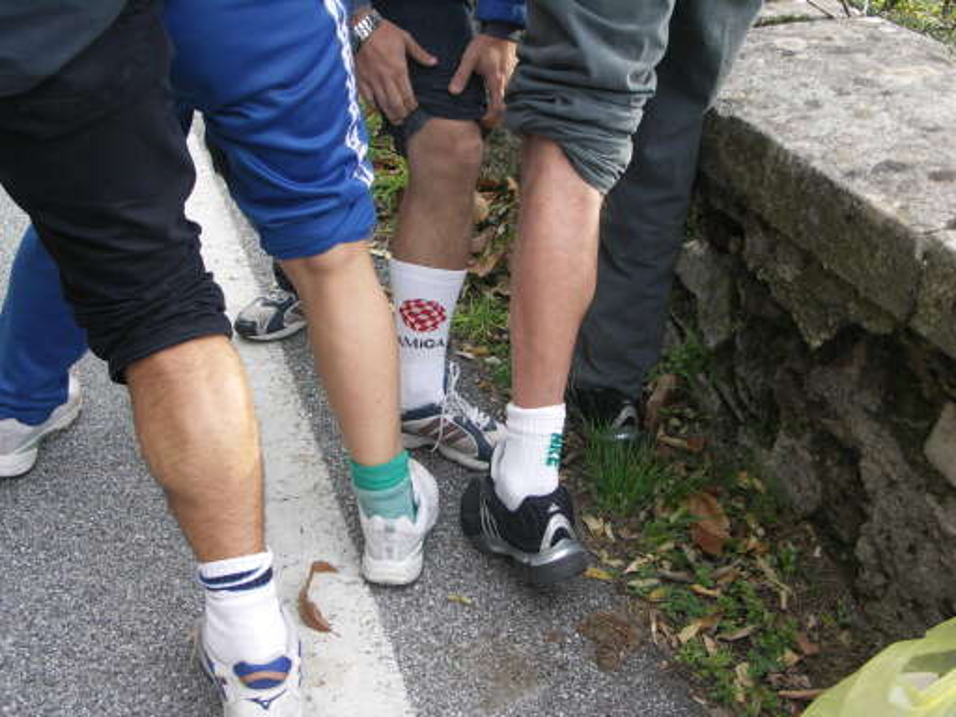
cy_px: 358
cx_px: 478
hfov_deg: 46.8
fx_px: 1105
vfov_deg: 36.0
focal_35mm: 40
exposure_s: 1/80
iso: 50
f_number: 2.8
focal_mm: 10.3
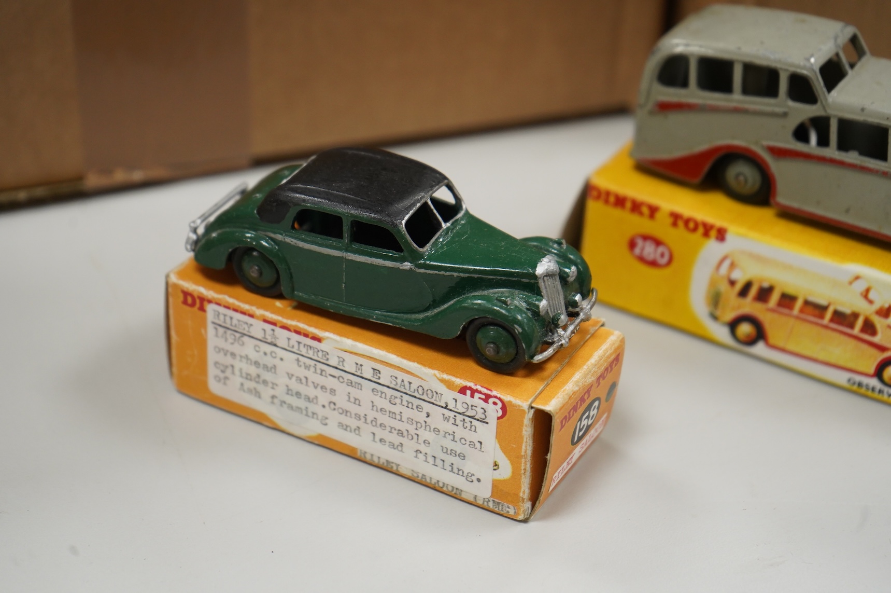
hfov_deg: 28.9
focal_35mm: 70
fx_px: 1731
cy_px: 296
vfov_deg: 19.4
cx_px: 446
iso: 2000
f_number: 5.6
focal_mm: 70
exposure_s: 1/125
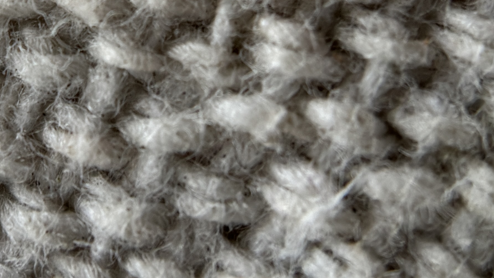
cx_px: 73
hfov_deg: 24.7
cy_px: -110
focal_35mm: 84
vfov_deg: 13.7
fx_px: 1100
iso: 200
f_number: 1.78
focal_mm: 6.86
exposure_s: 1/71
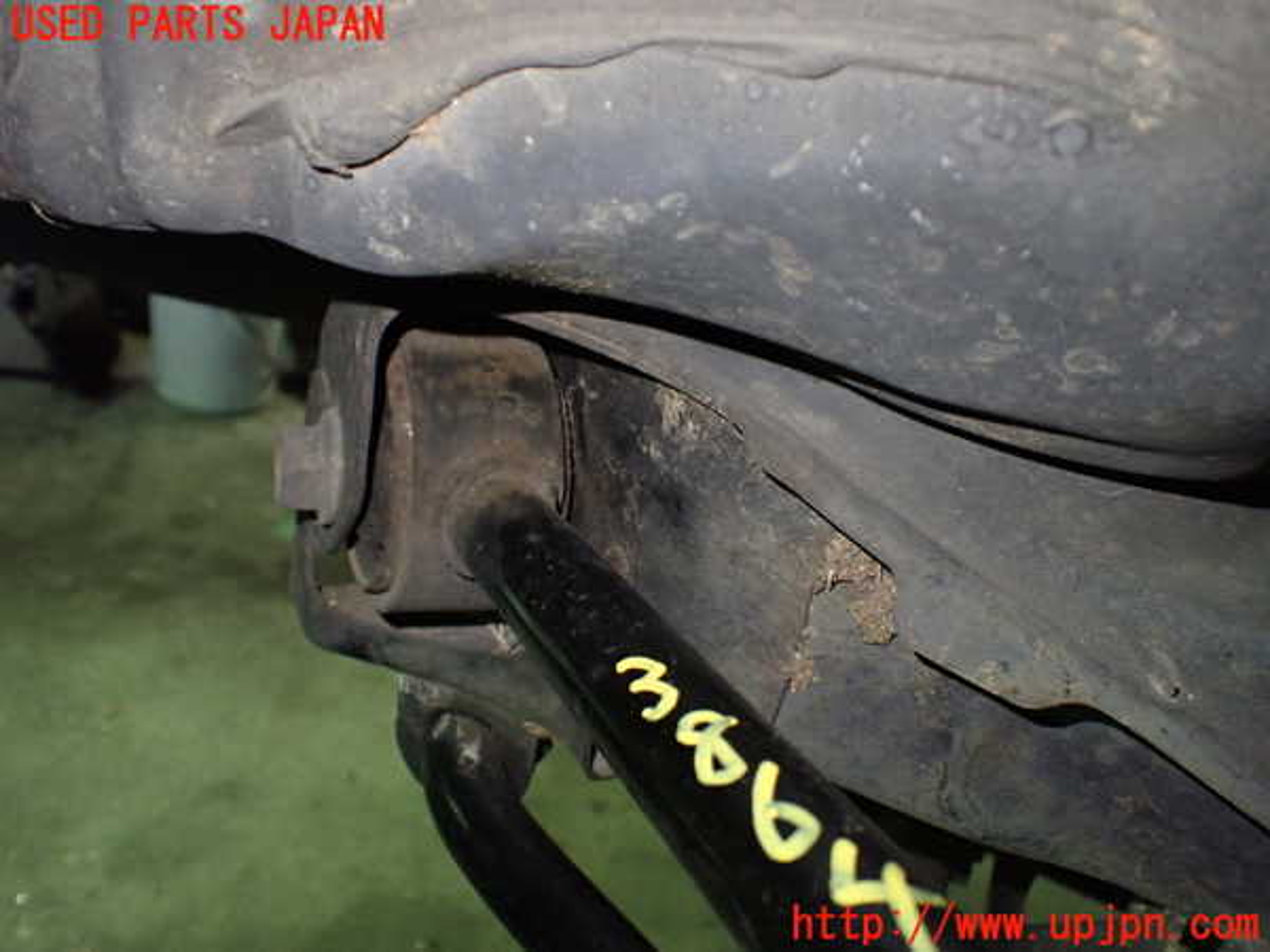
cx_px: 635
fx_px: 1101
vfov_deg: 46.8
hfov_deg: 60.0
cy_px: 476
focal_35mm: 30
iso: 800
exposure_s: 1/60
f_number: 2.3
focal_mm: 5.4
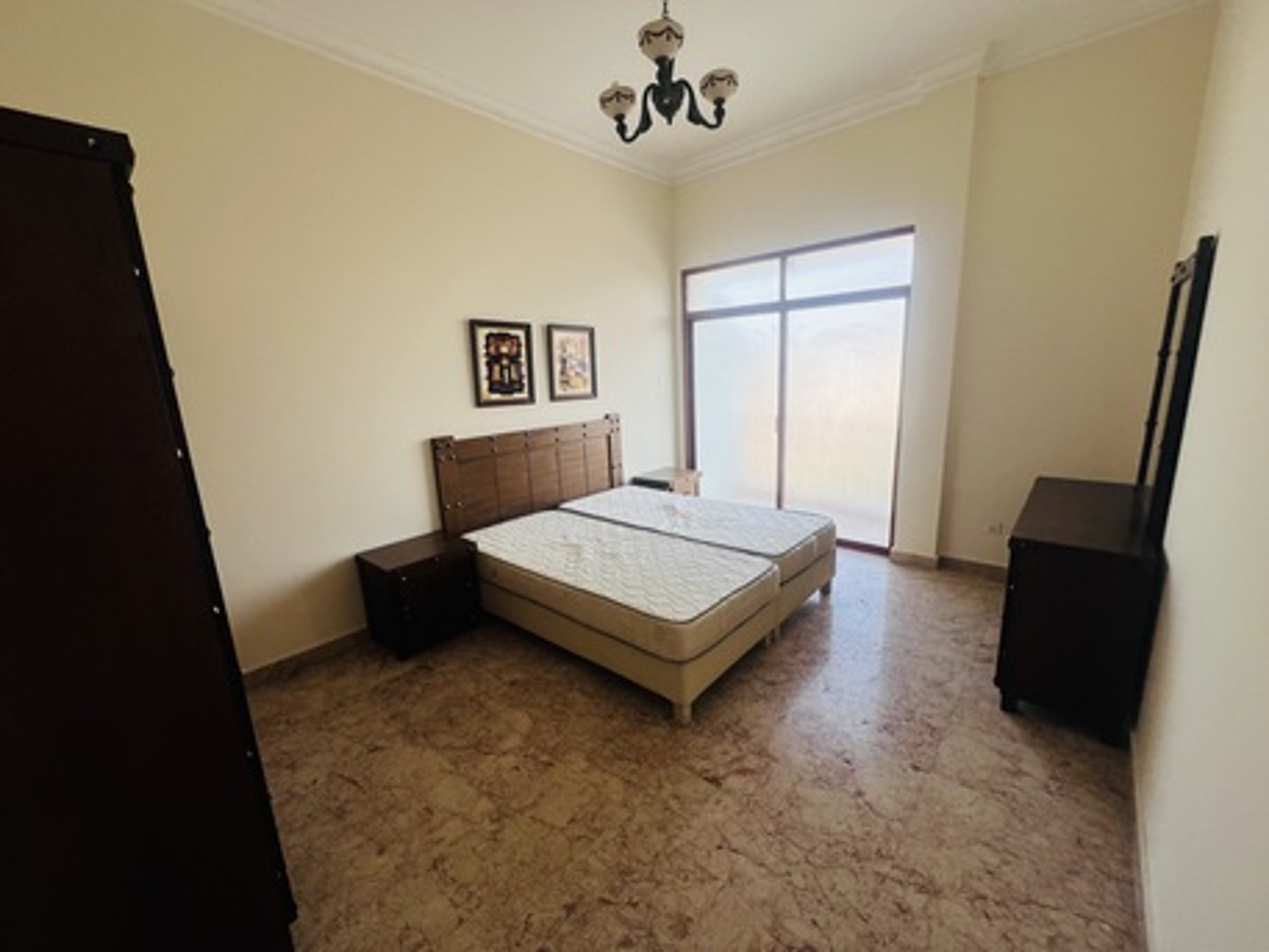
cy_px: 476
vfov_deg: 89.9
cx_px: 634
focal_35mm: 13
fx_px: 477
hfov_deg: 106.2
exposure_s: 1/301
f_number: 1.8
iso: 32
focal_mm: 1.57
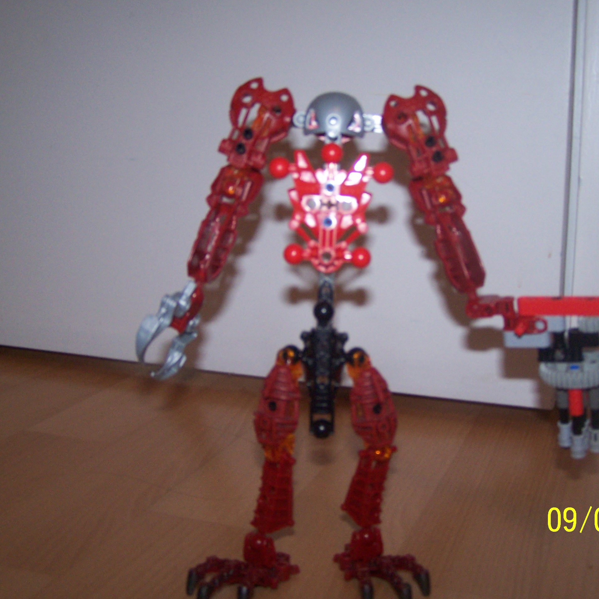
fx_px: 881
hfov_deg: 37.5
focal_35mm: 45
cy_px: 299
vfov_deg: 37.6
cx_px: 345
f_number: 2.8
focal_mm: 6.3
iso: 140
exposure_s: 1/60
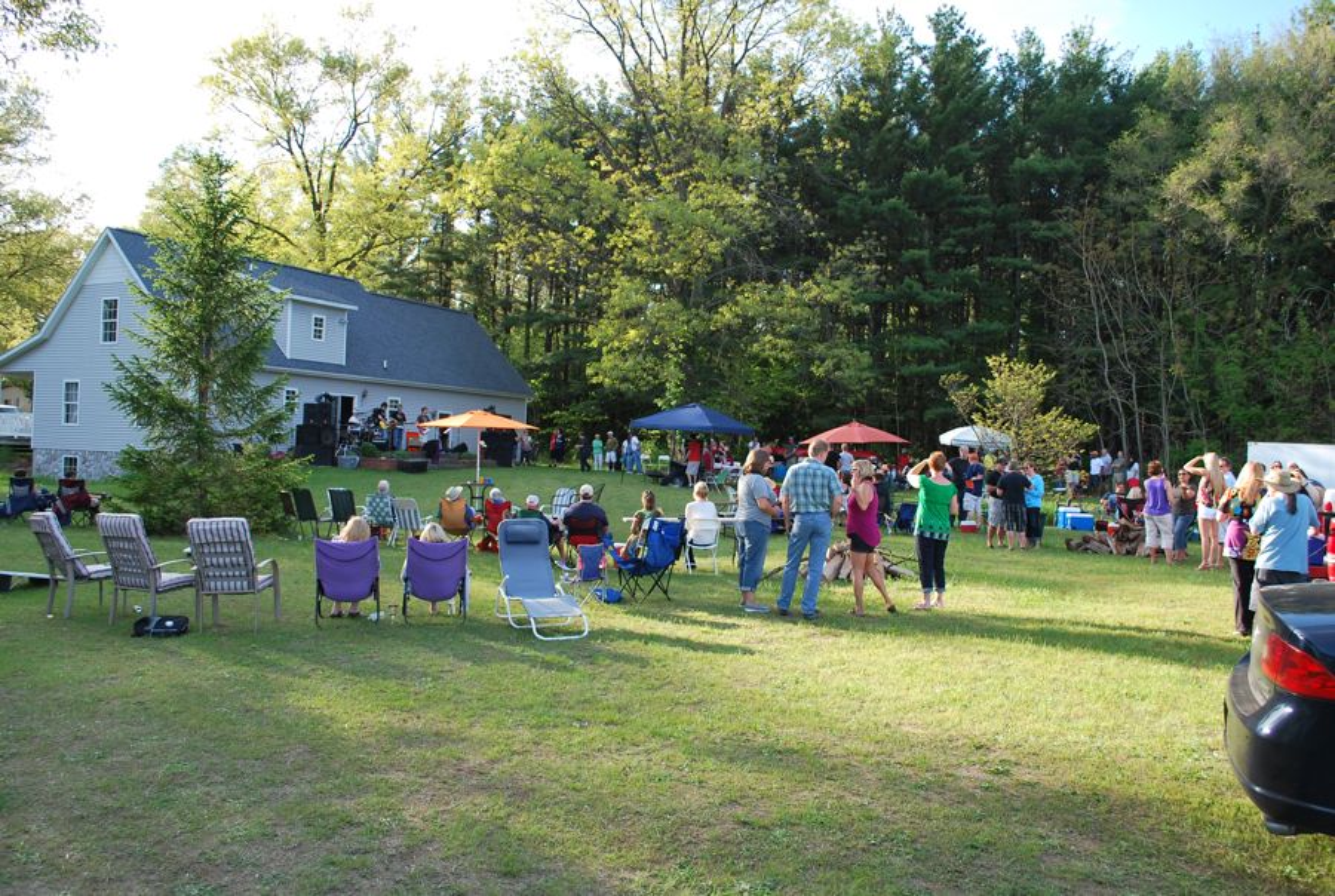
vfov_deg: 43.8
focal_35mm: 30
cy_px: 448
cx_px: 668
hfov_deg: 61.8
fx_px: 1115
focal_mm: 20
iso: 125
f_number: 5.6
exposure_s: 1/125
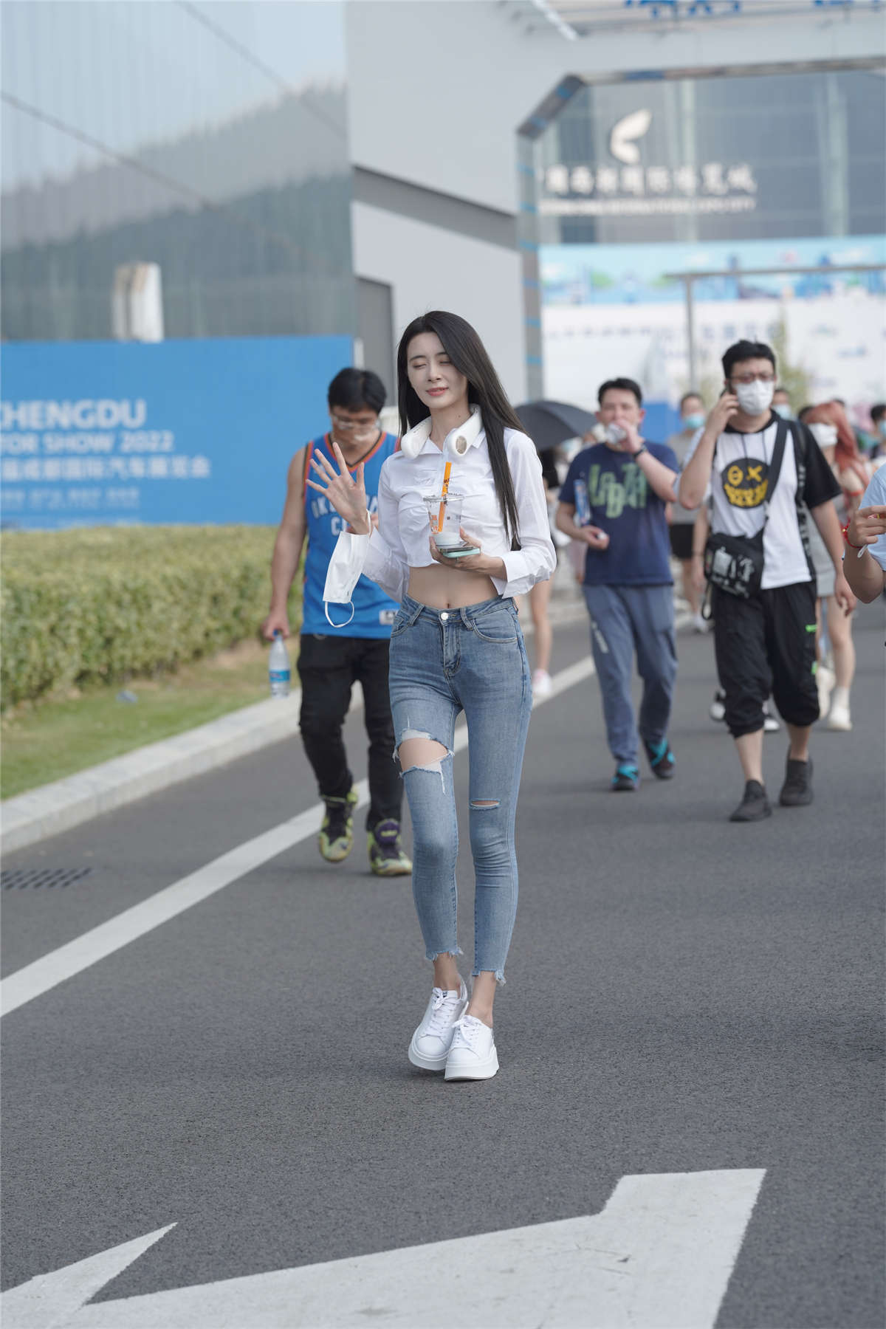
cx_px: 443
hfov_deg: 10.2
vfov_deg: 15.2
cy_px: 664
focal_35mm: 135
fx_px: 4983
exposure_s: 1/640
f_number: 4.5
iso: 250
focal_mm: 135
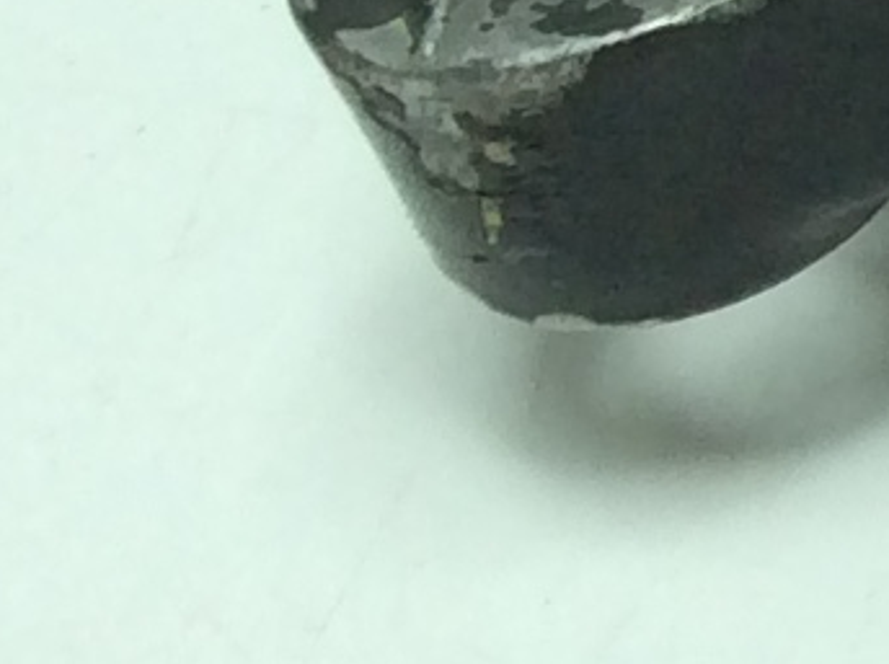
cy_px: -553
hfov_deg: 6.8
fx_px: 6181
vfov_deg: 6.0
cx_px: 3279
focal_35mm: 241
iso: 32
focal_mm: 3.3
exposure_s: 1/295
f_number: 2.4
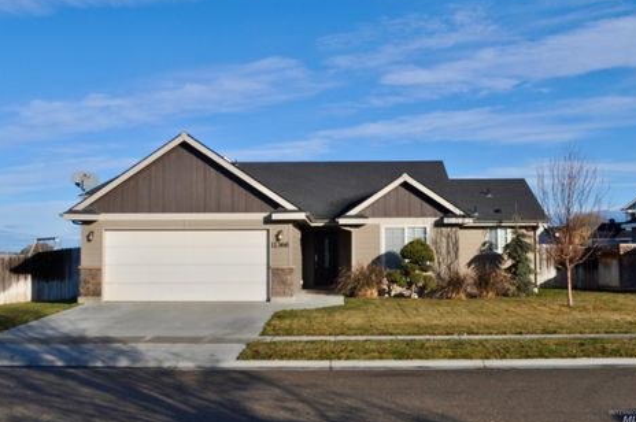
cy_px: 208
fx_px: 741
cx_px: 318
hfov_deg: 46.5
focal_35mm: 42
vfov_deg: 31.8
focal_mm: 26
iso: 200
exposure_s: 1/500
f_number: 11
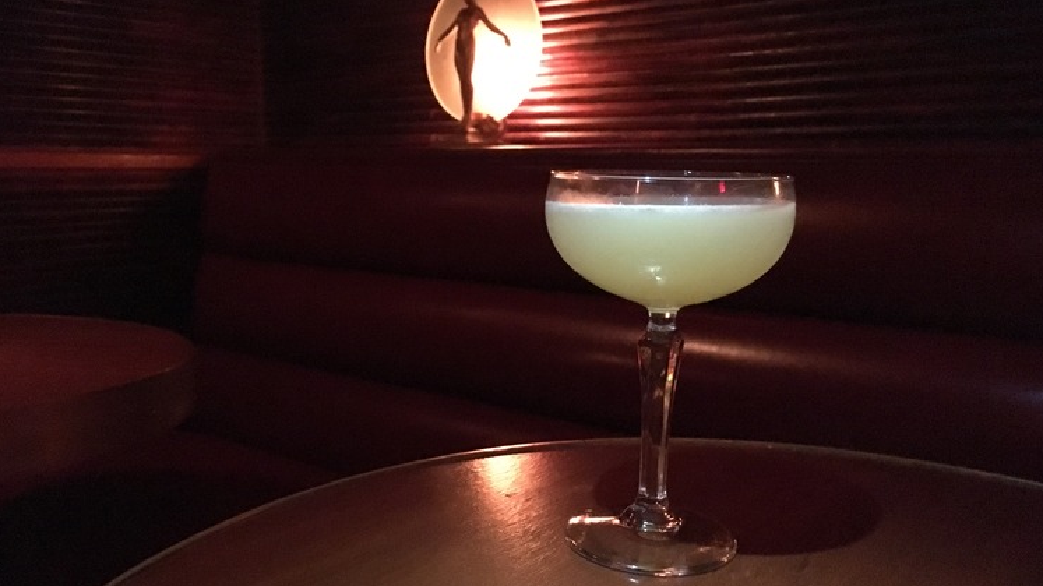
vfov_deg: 35.5
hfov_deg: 59.5
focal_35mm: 33
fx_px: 913
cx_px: 514
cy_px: 355
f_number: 2.2
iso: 2000
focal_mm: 4.15
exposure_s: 1/15
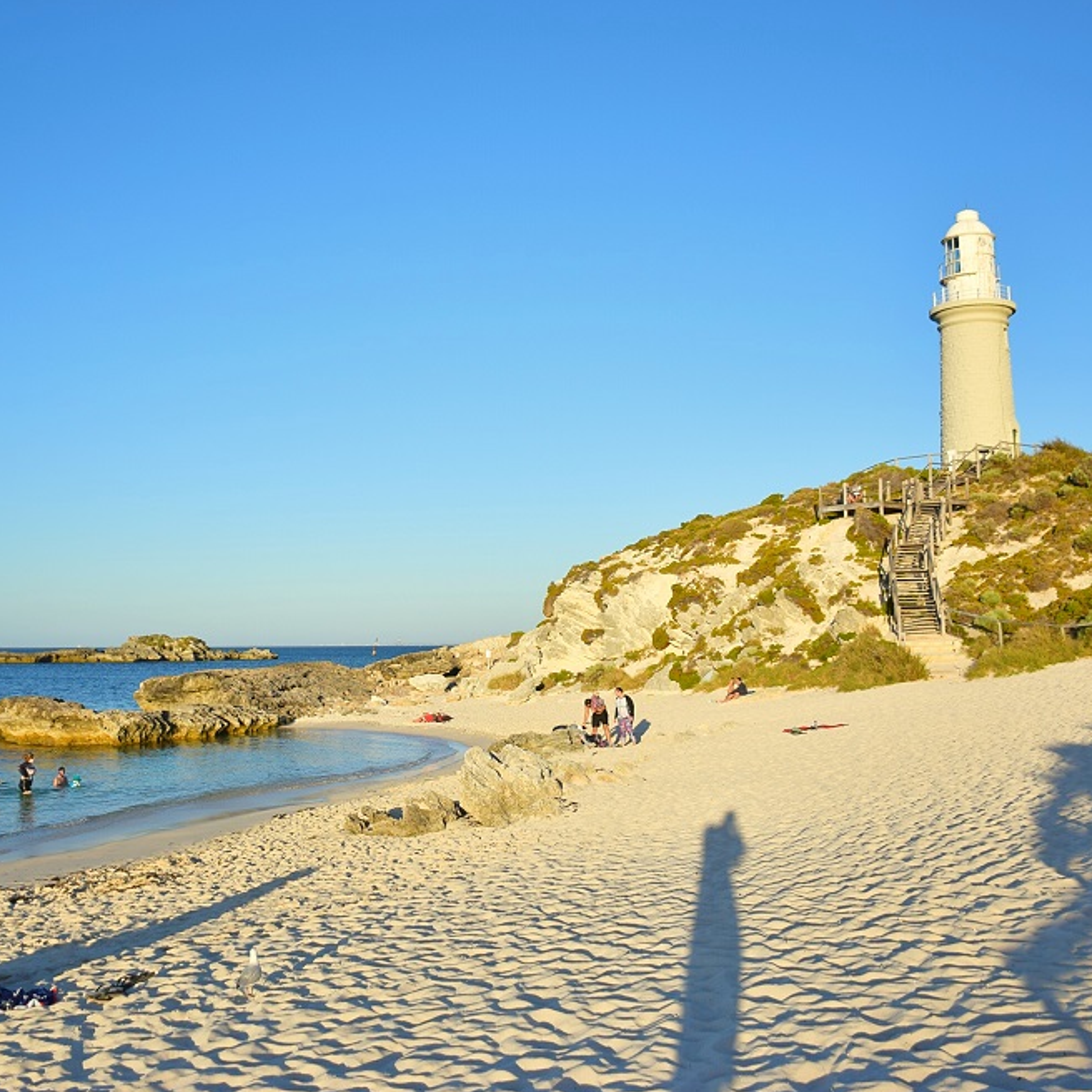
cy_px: 546
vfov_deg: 47.2
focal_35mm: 35
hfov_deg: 47.2
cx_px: 503
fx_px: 1249
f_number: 3.5
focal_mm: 18
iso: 200
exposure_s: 1/2500
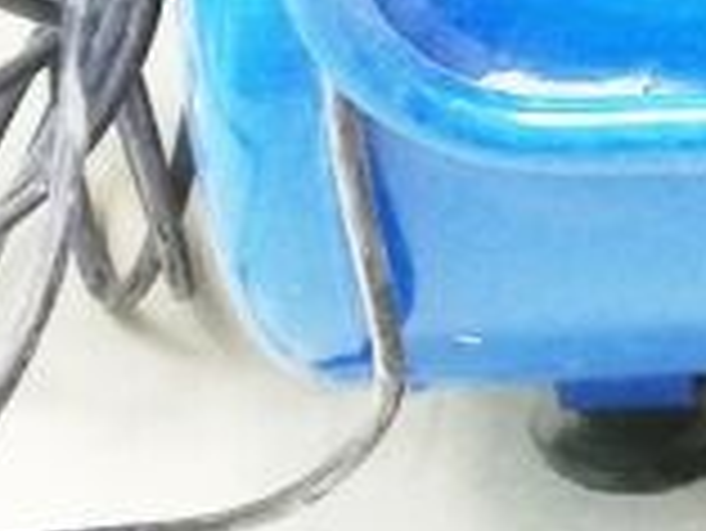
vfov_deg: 8.1
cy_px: -506
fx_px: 3592
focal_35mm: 176
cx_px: 1165
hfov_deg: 10.7
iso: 320
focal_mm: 3.81
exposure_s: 1/33.3
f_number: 2.2
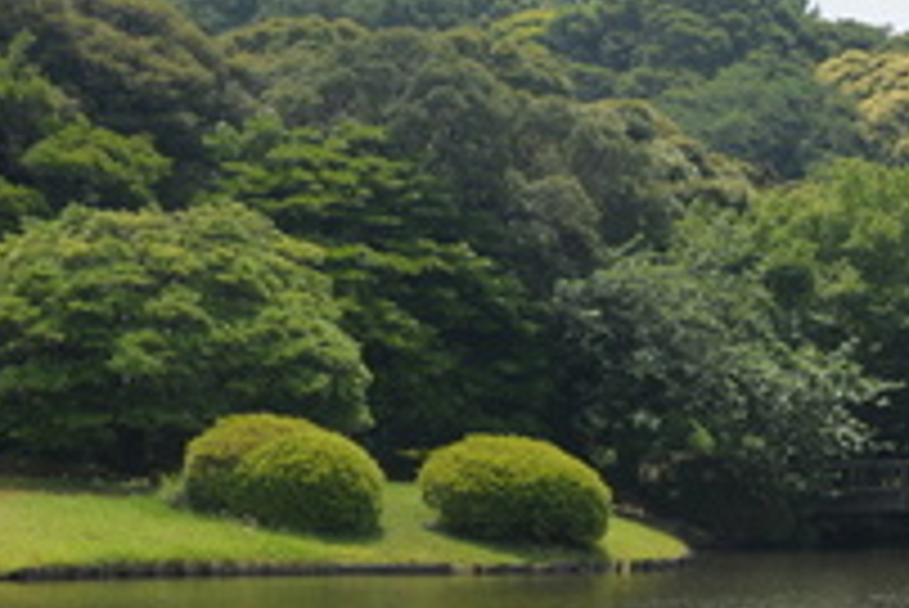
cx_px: 1678
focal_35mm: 157
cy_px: 572
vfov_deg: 8.7
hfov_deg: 12.0
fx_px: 3967
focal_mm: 40
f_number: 11
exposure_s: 1/125
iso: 125
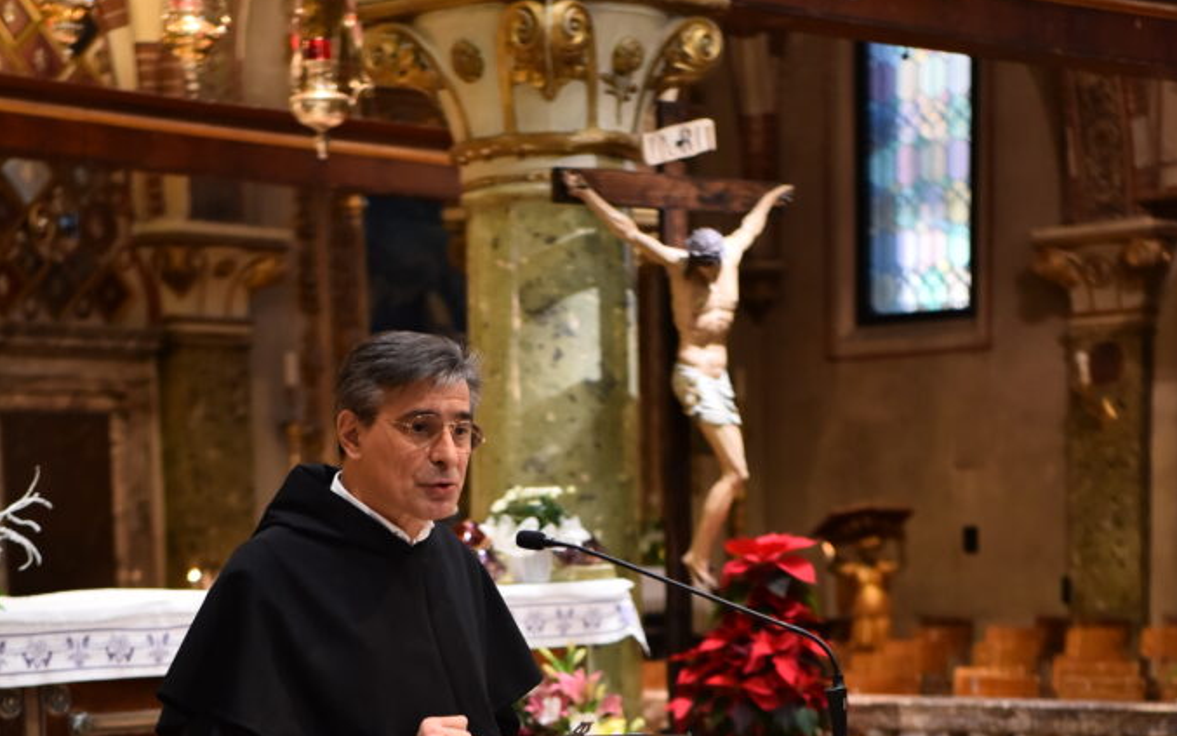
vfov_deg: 11.9
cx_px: 591
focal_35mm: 108
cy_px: 823
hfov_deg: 19.3
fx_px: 3464
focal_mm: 70
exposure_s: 1/80
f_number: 3.2
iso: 1600
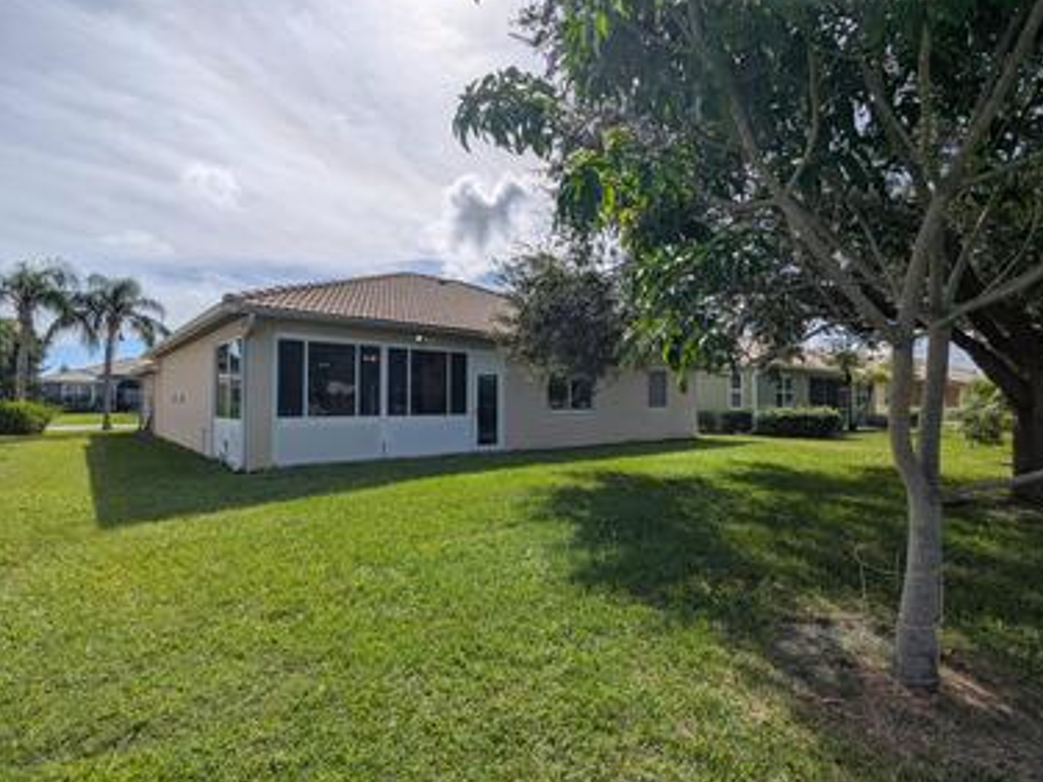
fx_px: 512
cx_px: 552
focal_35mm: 17
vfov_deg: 74.7
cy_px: 380
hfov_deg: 90.9
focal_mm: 2.35
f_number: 2.2
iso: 53
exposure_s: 1/6211
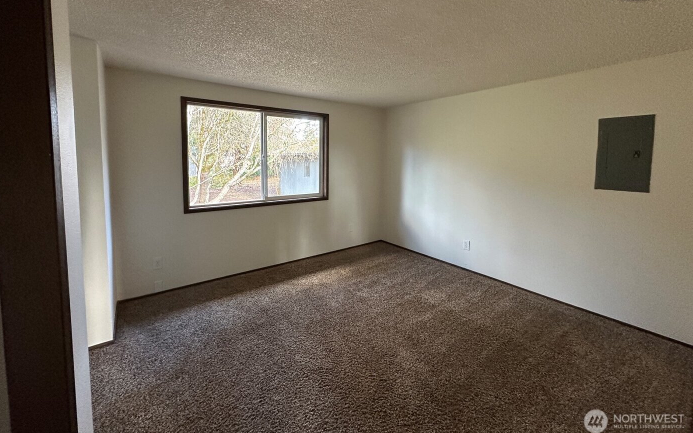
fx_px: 283
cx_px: 347
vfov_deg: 74.1
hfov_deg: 101.5
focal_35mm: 15
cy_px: 176
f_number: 2.2
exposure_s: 1/76
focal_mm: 2.22
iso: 320
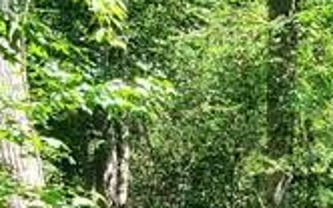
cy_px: 334
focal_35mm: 85
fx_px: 772
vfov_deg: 14.2
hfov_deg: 21.0
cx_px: 483
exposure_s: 1/121
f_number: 2.2
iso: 50
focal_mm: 1.8
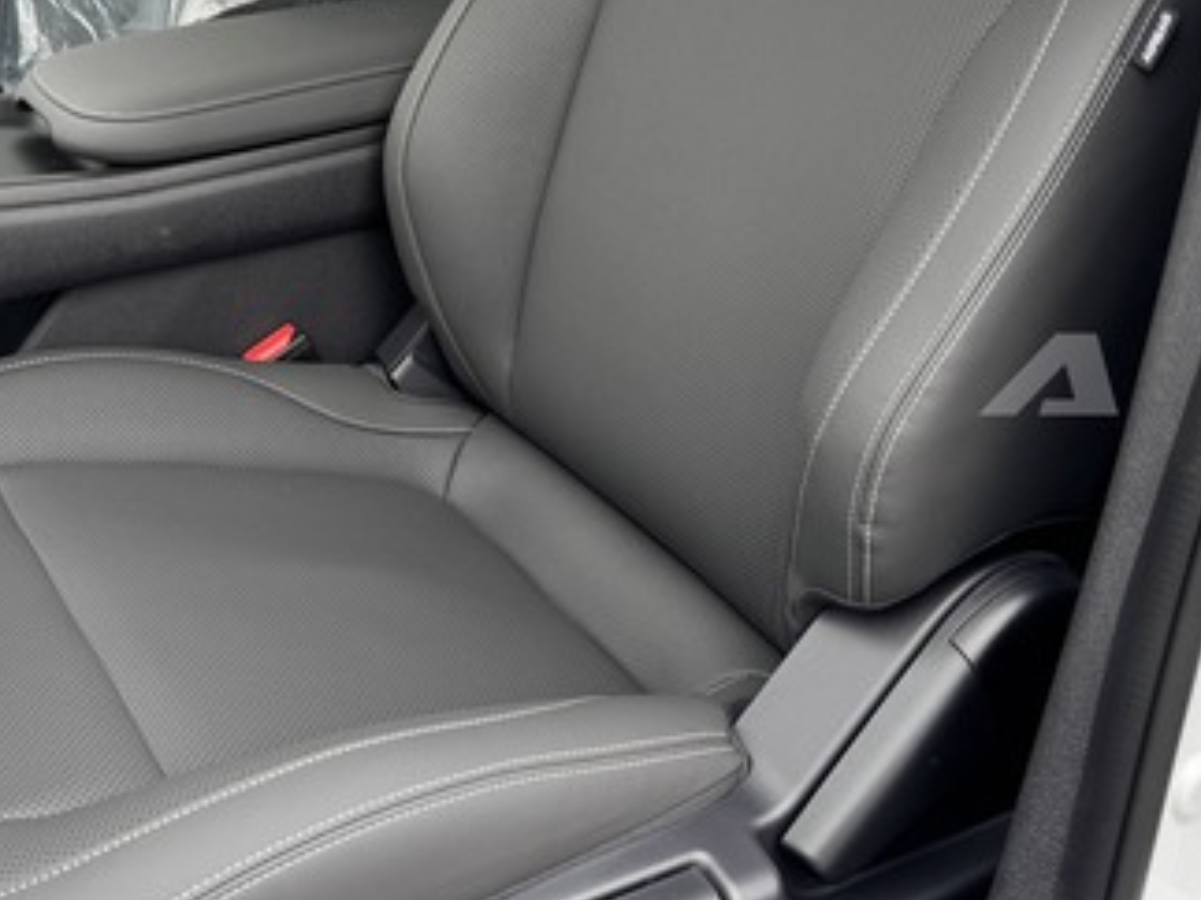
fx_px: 1699
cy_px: 136
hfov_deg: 38.7
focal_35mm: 49
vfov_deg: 28.8
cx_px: 446
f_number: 1.78
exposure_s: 1/194
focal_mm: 6.76
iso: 80
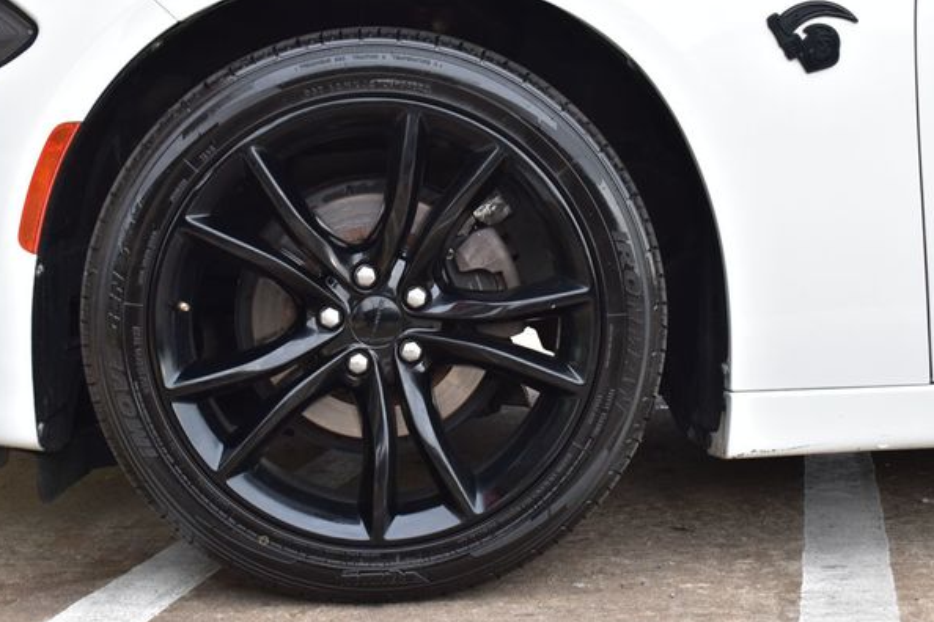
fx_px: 1467
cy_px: 294
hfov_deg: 35.3
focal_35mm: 57
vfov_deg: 24.0
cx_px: 458
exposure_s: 1/25
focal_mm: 35
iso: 400
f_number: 7.1
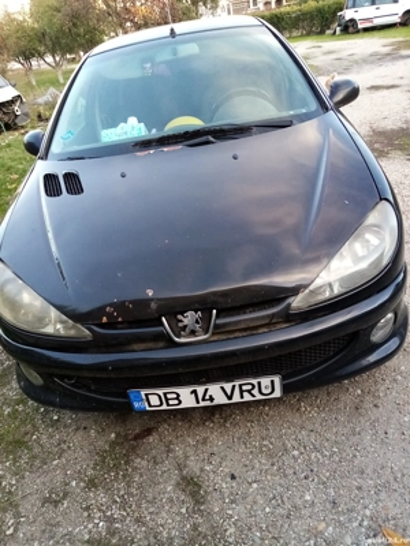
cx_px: 205
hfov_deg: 53.1
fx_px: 411
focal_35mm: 26
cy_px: 273
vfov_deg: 67.3
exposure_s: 1/33.3
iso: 158
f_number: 1.8
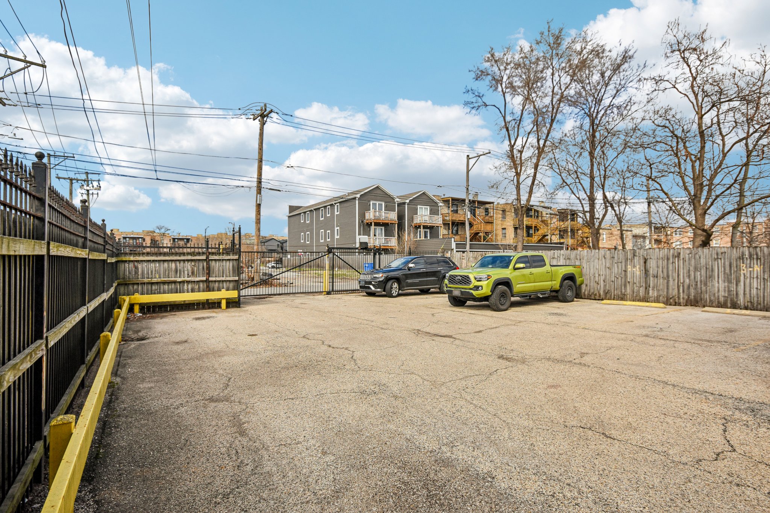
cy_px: 256
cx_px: 385
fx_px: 385
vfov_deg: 67.4
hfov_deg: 90.0
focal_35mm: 18
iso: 400
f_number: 8
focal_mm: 12
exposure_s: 1/1000
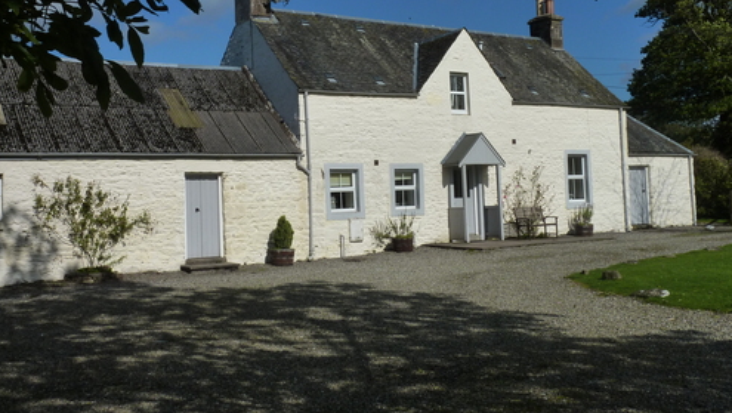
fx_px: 854
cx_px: 365
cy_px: 141
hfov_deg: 46.4
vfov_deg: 27.0
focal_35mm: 44
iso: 125
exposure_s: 1/800
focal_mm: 6.5
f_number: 6.3
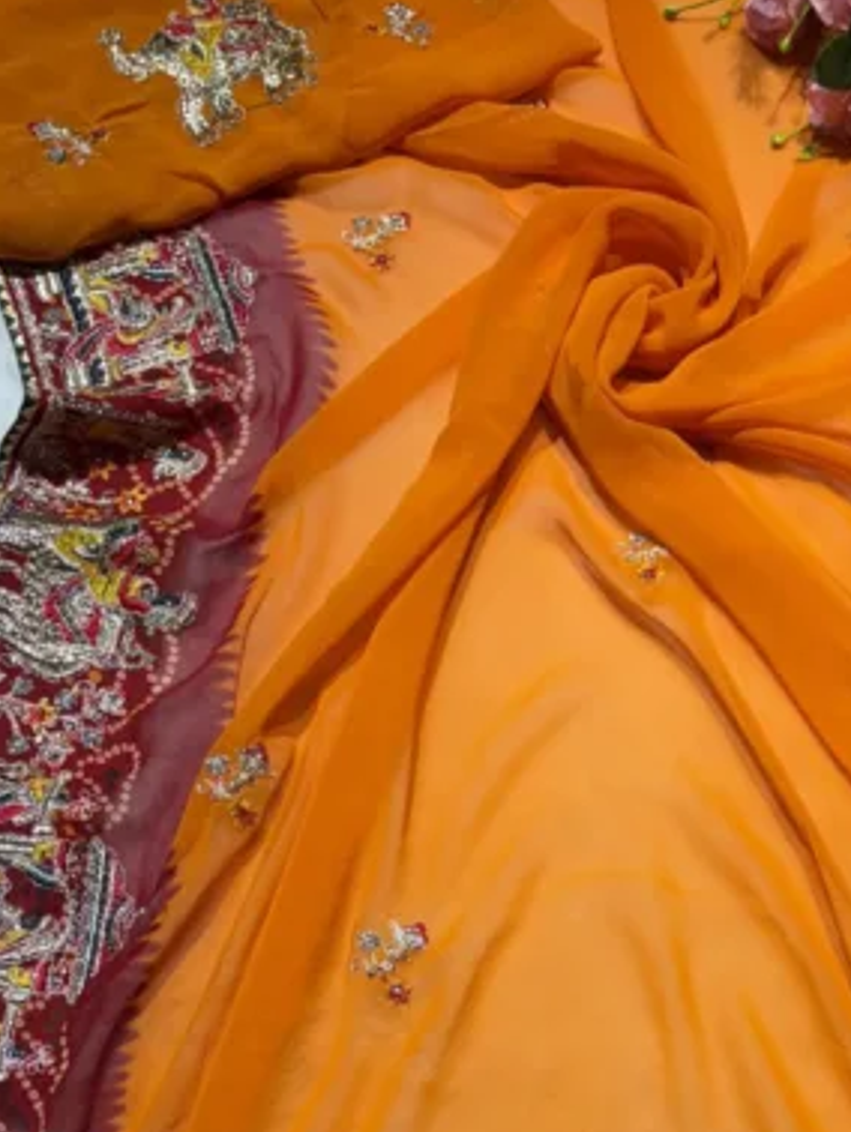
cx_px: 701
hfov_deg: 26.0
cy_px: 1009
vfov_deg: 33.2
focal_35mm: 55
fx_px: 1801
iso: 32
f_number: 1.6
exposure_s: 1/100
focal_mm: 5.96
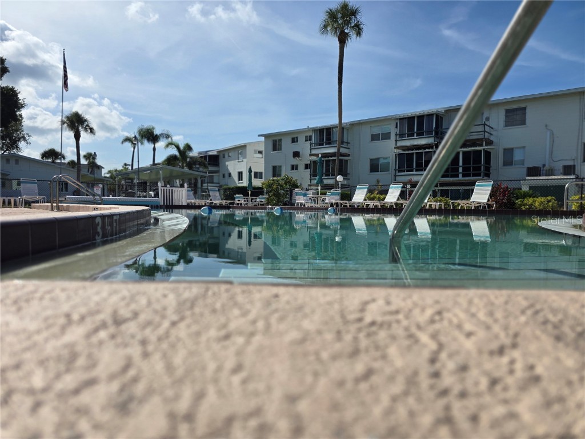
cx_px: 292
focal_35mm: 23
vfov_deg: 58.9
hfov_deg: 73.9
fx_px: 389
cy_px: 220
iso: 12
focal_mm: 6.3
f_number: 1.7
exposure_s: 1/1550
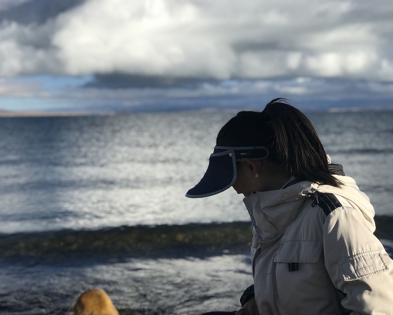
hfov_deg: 31.4
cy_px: 159
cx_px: 200
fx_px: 698
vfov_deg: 25.4
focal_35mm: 60
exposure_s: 1/921
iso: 20
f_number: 2.8
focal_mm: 6.6
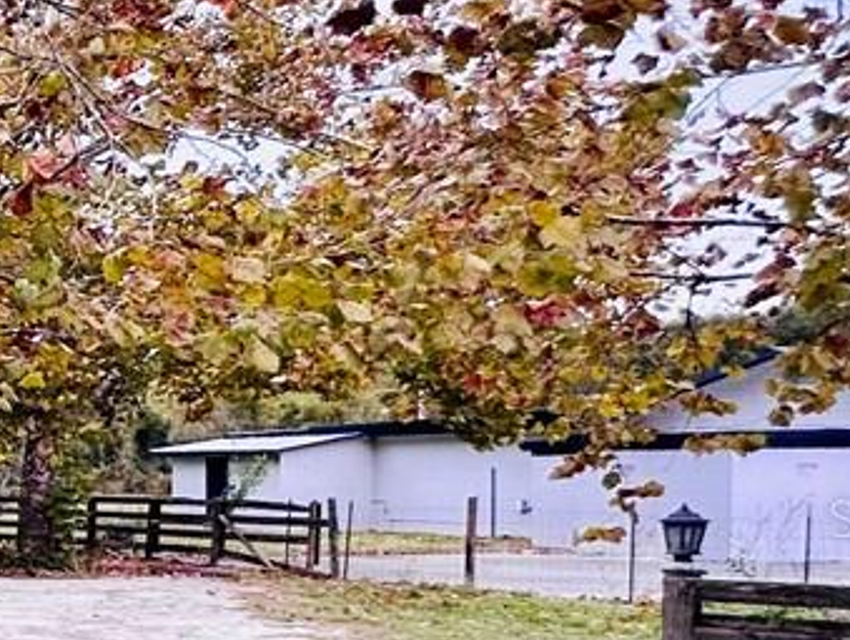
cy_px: 517
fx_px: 1622
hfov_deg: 17.7
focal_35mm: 66
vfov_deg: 22.0
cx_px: -940
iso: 40
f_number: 2.2
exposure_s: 1/189
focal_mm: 2.22
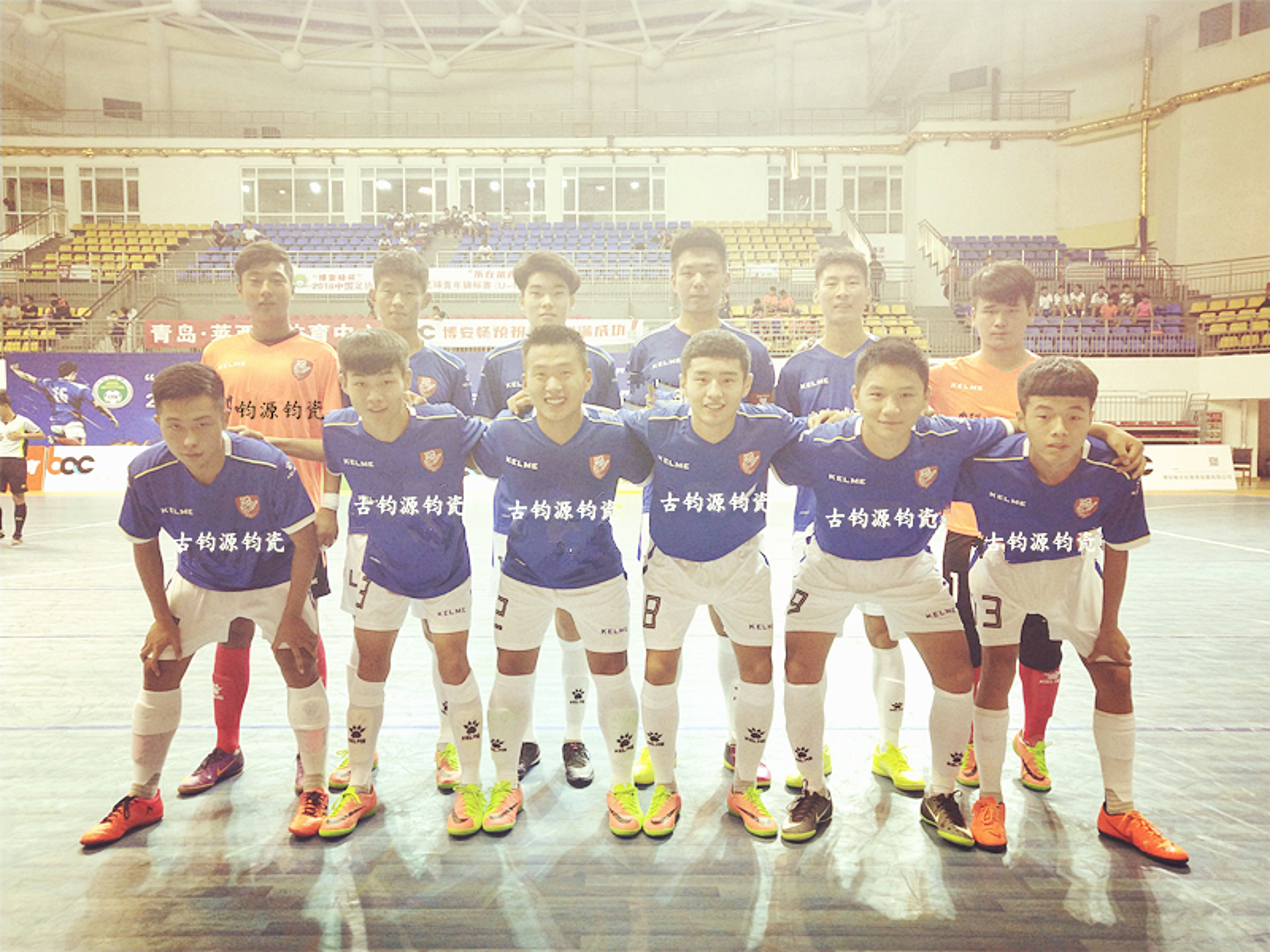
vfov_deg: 46.8
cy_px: 476
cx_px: 635
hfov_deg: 60.0
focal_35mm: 30
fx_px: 1101
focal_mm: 3.95
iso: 161
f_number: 1.8
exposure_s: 1/100
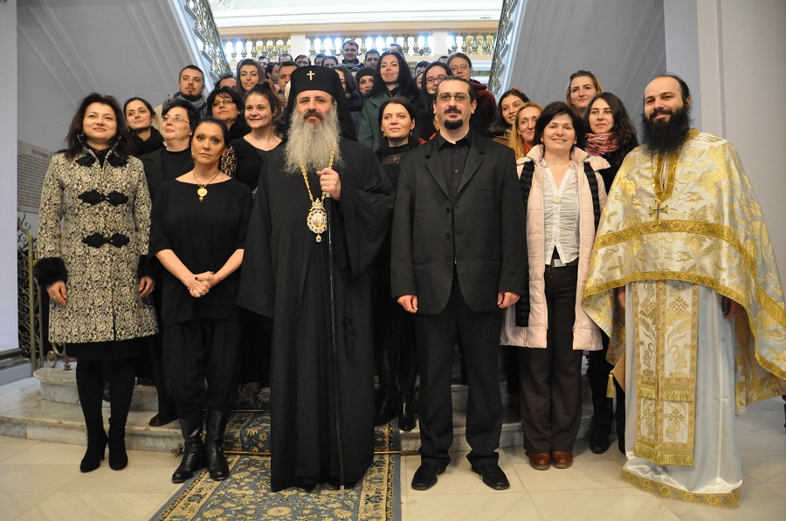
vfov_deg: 47.8
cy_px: 260
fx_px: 589
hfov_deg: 67.5
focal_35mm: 27
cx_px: 393
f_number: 3.5
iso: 3200
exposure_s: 1/30
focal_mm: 18
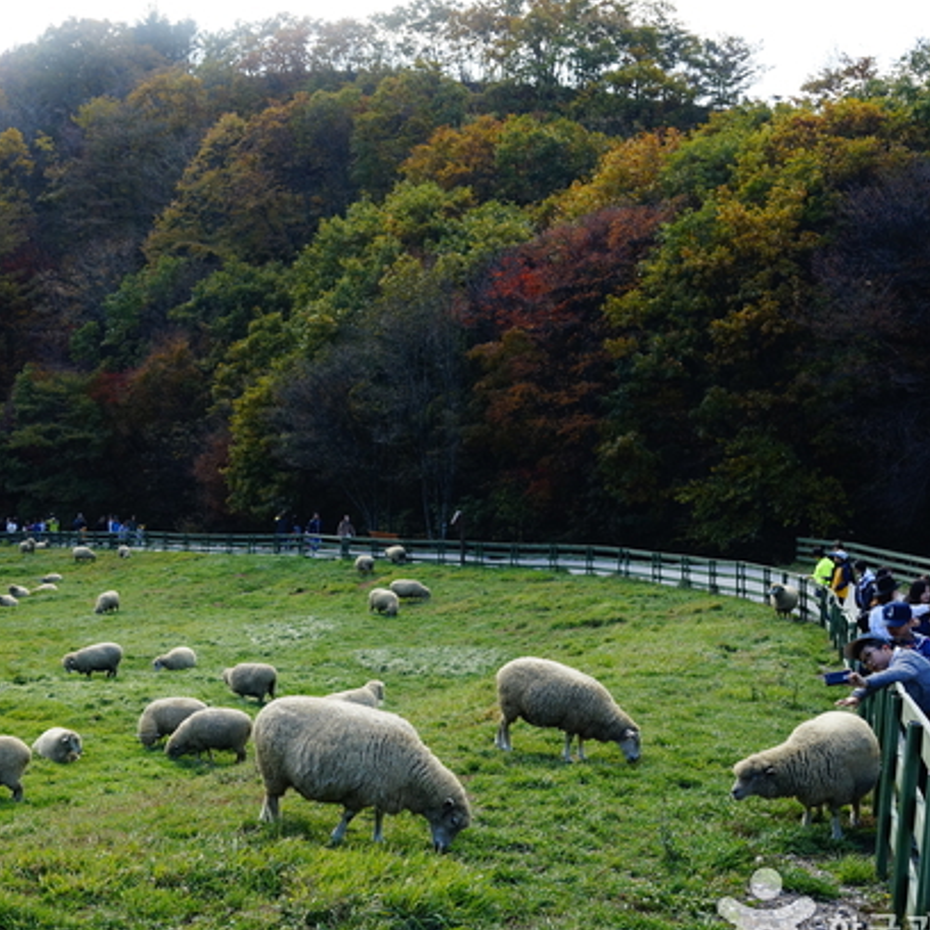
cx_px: 295
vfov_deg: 33.4
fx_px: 1550
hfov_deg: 33.1
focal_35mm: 51
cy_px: 483
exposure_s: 1/500
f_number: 5.6
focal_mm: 35
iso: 800
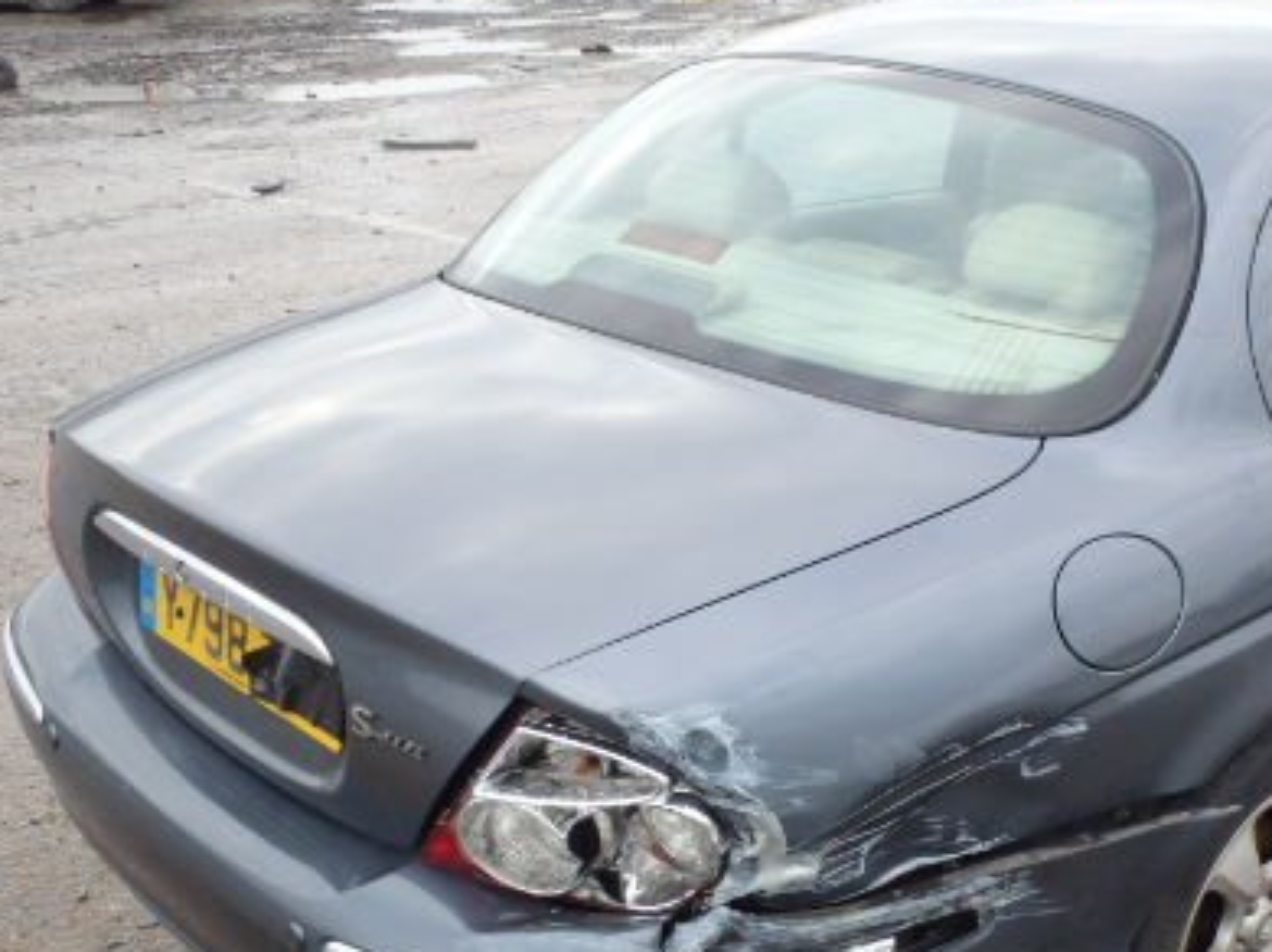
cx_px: 1021
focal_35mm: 46
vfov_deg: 30.9
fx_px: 1689
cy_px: 734
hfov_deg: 39.6
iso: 125
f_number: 3.9
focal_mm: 5
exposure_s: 1/80
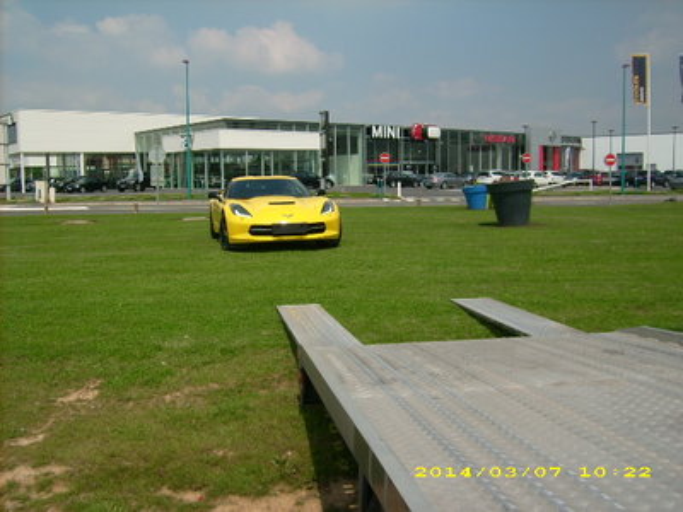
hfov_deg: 52.6
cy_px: 256
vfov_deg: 40.7
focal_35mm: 35
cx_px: 342
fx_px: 691
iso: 50
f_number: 5.8
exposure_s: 1/648
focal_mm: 5.95
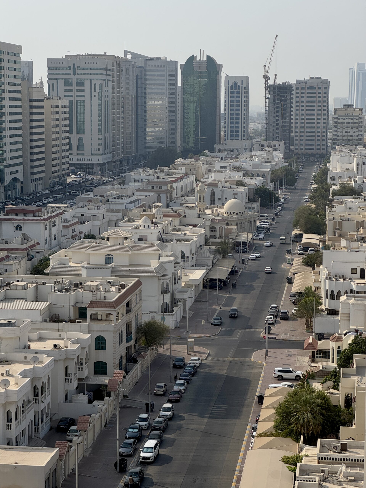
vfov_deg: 25.3
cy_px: 244
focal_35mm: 77
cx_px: 183
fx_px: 1086
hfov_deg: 19.1
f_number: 2.8
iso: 25
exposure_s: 1/708
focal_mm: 9
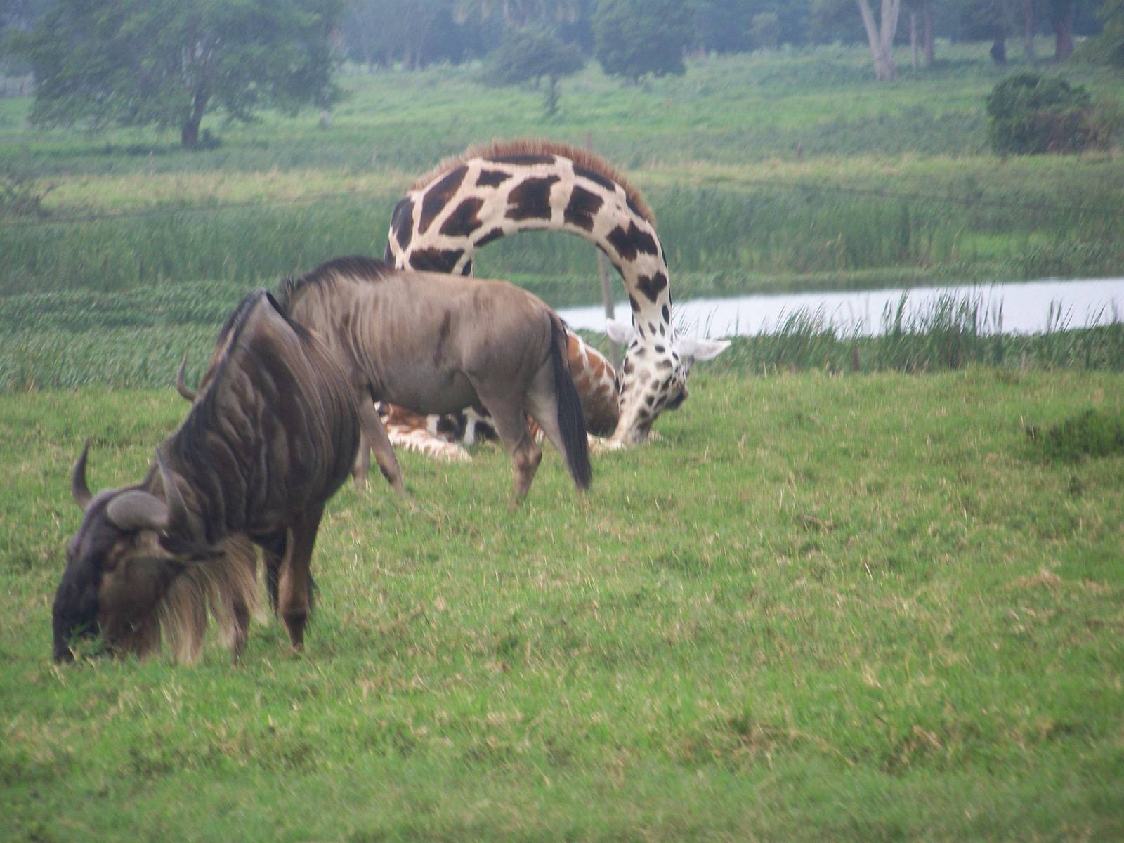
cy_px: 422
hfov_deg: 5.4
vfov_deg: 4.1
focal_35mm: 366
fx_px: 11884
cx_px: 562
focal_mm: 60.8
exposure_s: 1/80
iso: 100
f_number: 4.5
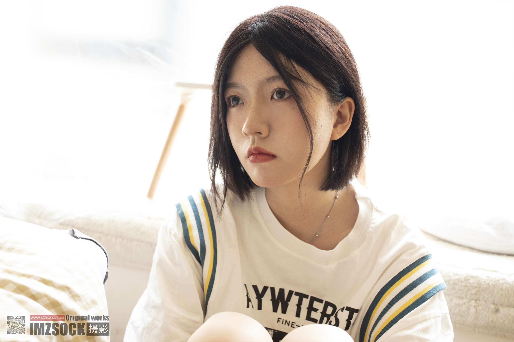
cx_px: 257
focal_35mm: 34
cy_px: 171
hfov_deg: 55.8
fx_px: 485
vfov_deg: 38.9
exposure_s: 1/100
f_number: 4
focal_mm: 35
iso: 500
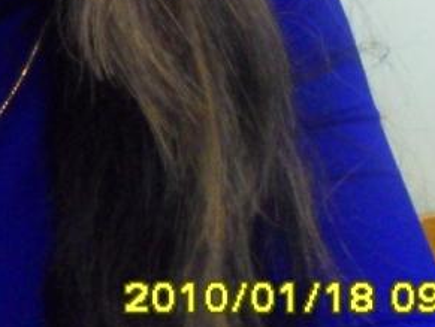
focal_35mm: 123
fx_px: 1548
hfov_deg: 15.3
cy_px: -166
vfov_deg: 11.6
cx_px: -123
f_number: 3.5
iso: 400
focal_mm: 6.3
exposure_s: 1/20
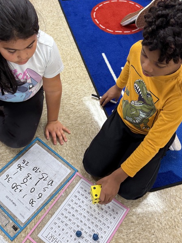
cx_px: 72
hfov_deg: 35.0
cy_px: 103
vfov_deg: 45.6
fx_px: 287
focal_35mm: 41
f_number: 1.78
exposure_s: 1/60
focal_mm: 6.76
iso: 125
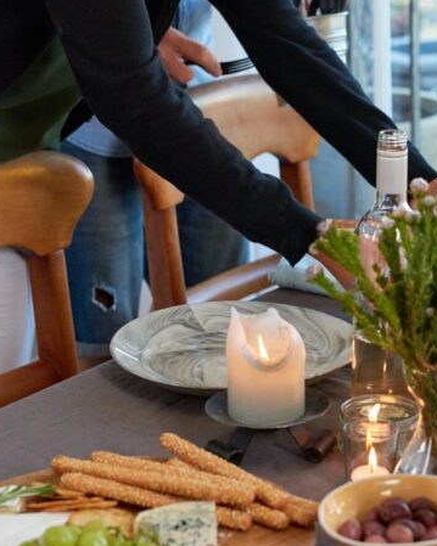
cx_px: 413
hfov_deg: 14.2
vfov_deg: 17.9
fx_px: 1730
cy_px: 189
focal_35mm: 107
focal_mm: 50
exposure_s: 1/640
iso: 1000
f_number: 4
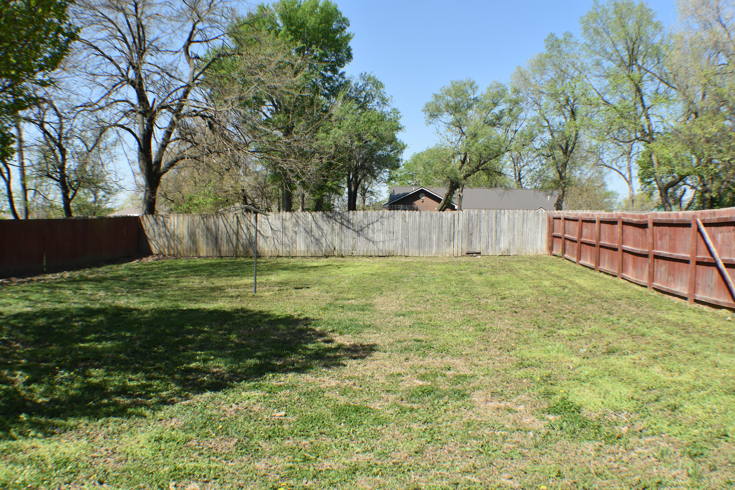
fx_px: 888
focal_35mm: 44
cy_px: 245
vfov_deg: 30.8
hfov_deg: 45.0
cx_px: 368
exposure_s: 1/500
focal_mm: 29
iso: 250
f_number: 8
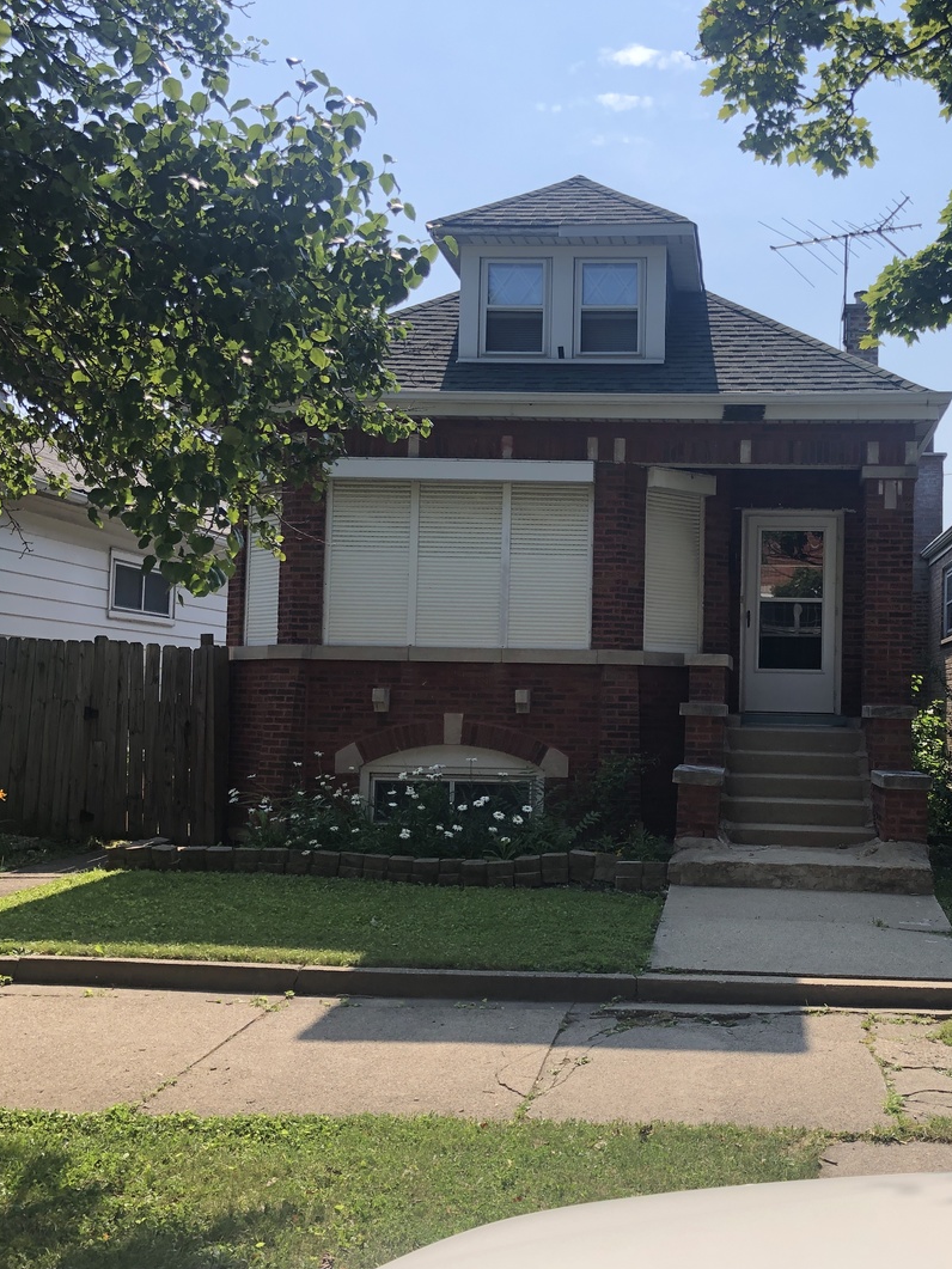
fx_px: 1393
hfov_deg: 36.9
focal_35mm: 38
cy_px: 643
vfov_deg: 49.0
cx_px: 707
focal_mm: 3.99
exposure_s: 1/1056
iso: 20
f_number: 1.8
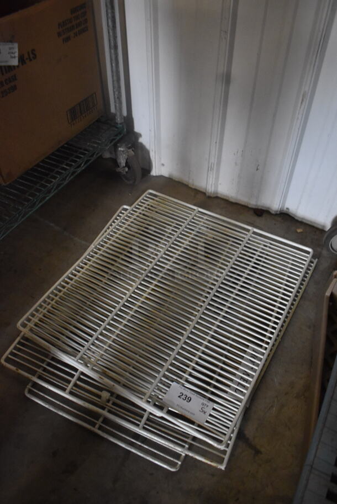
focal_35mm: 27
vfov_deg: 67.3
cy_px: 252
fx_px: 379
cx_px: 168
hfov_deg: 48.0
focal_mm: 18
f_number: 3.5
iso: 4500
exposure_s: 1/125
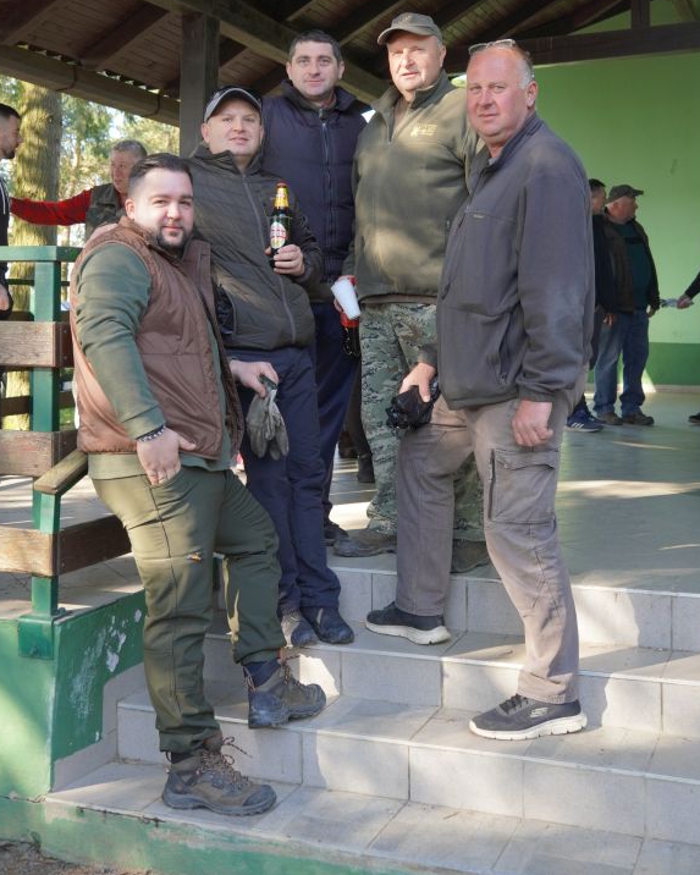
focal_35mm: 49
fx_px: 1270
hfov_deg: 30.8
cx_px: 332
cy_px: 313
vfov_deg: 37.7
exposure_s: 1/200
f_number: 4
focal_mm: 25.2
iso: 400
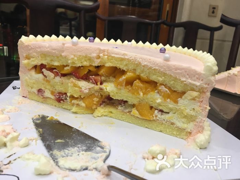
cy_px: 90
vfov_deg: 48.2
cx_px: 120
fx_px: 201
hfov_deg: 61.7
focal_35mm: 29
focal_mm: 4.15
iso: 100
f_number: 2.2
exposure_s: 1/33
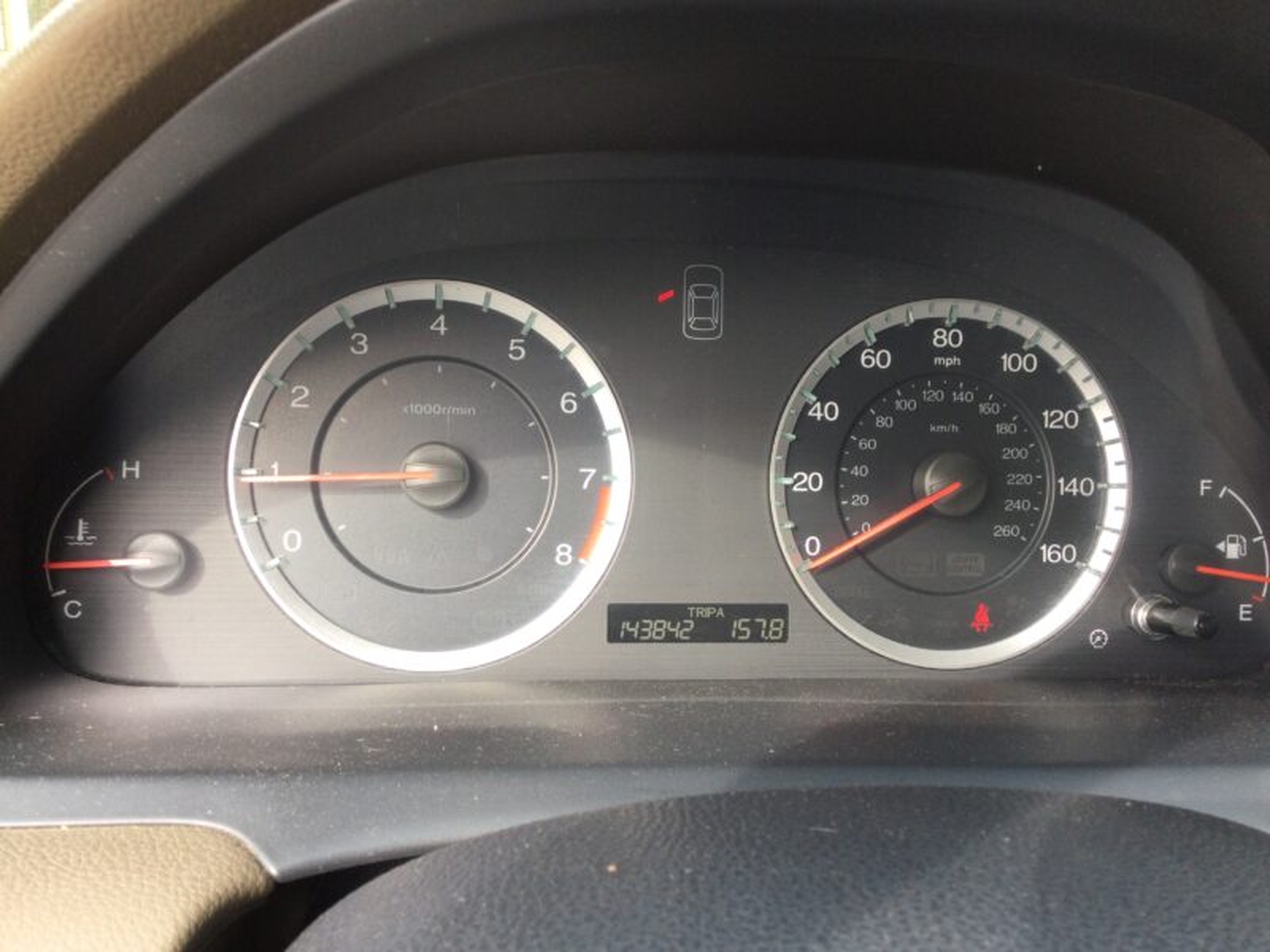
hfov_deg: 58.4
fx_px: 1137
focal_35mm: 31
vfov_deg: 45.4
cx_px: 635
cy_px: 476
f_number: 2.4
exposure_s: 1/60
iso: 25
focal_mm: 3.3
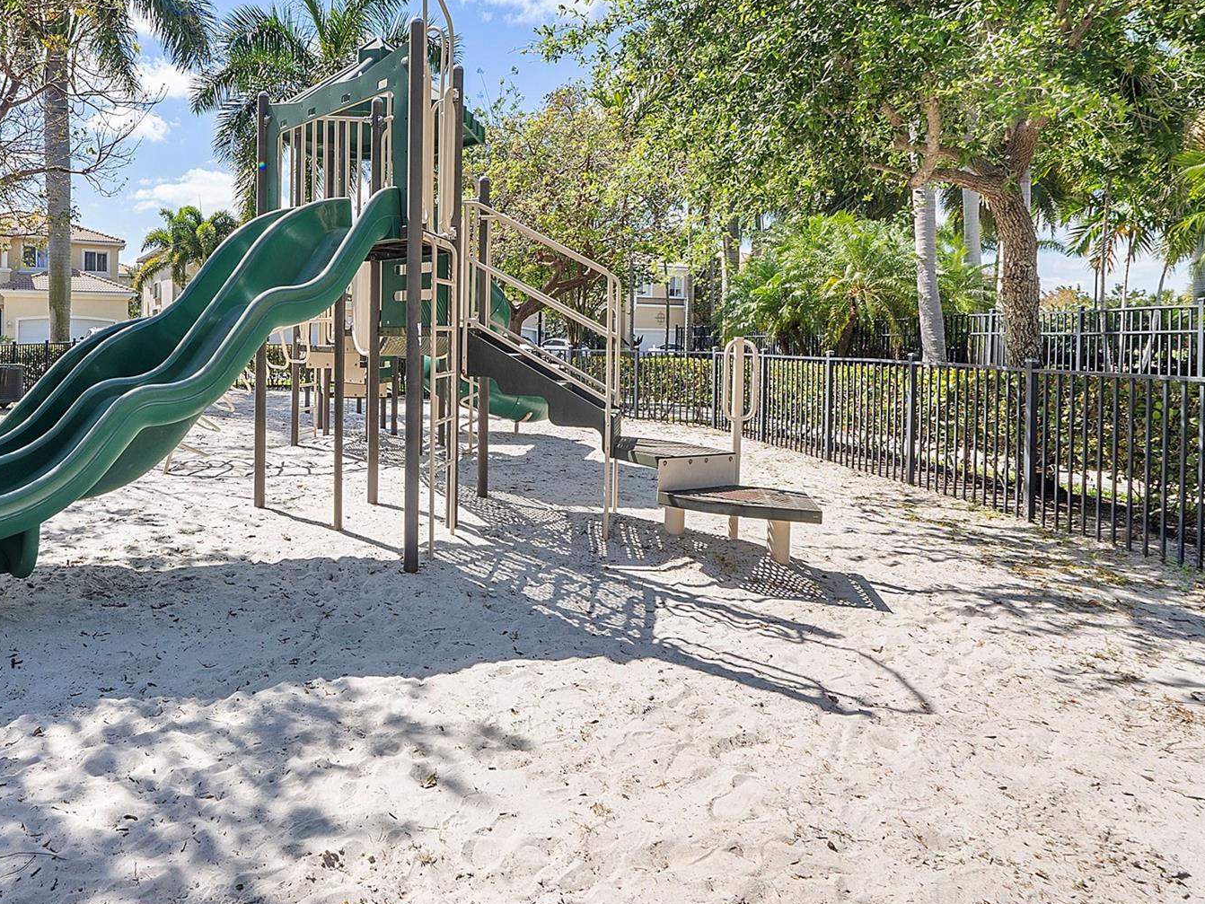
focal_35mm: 22
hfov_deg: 72.8
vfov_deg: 60.5
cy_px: 358
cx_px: 354
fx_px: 766
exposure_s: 1/320
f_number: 8
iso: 200
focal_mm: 10
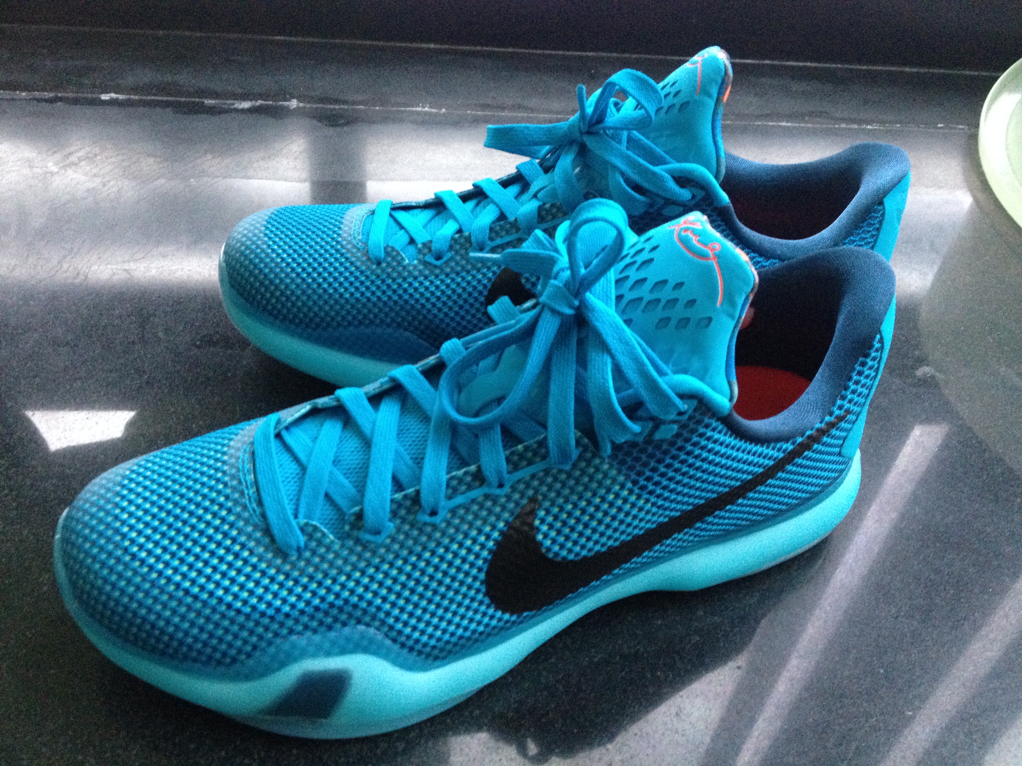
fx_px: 1033
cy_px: 383
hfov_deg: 52.6
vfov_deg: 40.7
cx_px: 511
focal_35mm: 35
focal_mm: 4.28
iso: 400
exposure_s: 1/15
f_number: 2.4
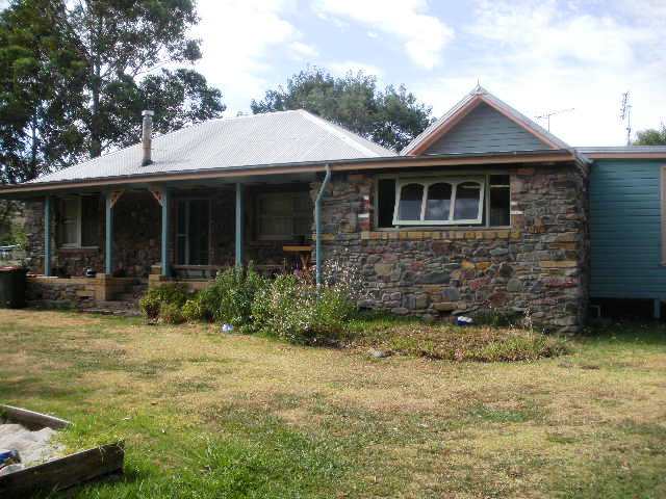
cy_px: 250
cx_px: 333
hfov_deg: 51.4
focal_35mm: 36
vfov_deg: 39.7
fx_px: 693
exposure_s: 1/365
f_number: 3.5
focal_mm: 6.3
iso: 64
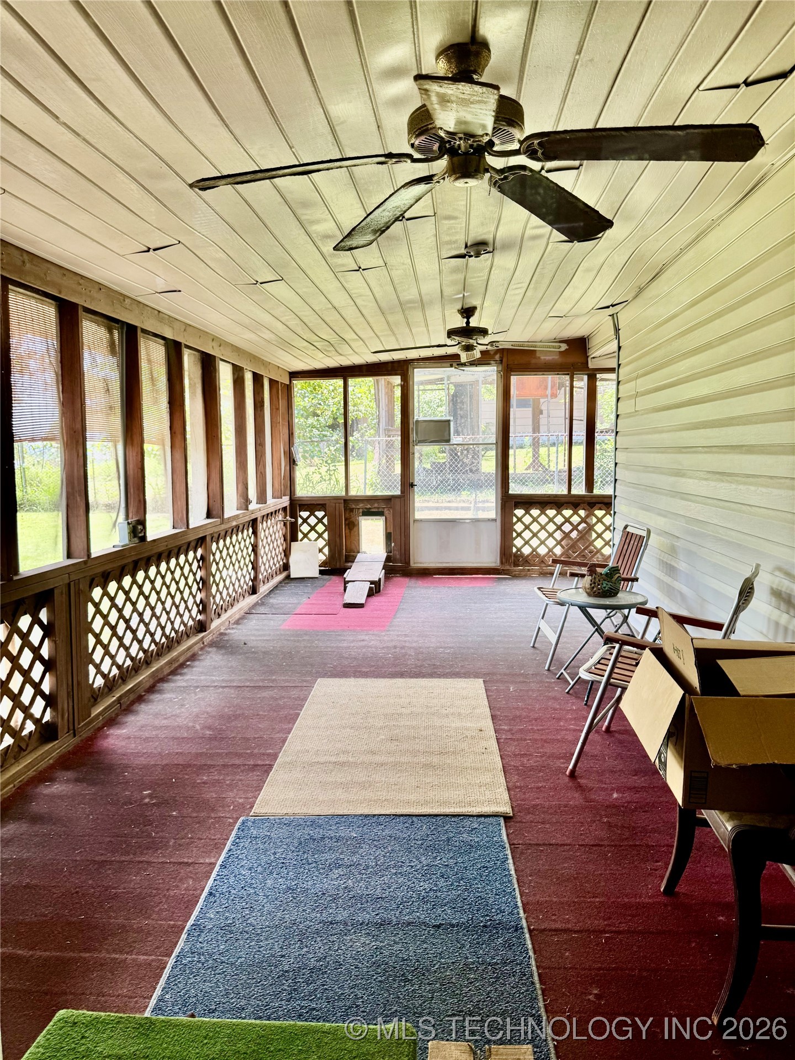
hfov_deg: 56.8
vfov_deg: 71.6
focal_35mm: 24
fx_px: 735
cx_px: 398
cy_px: 530
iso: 80
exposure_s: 1/121
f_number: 1.78
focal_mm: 6.76
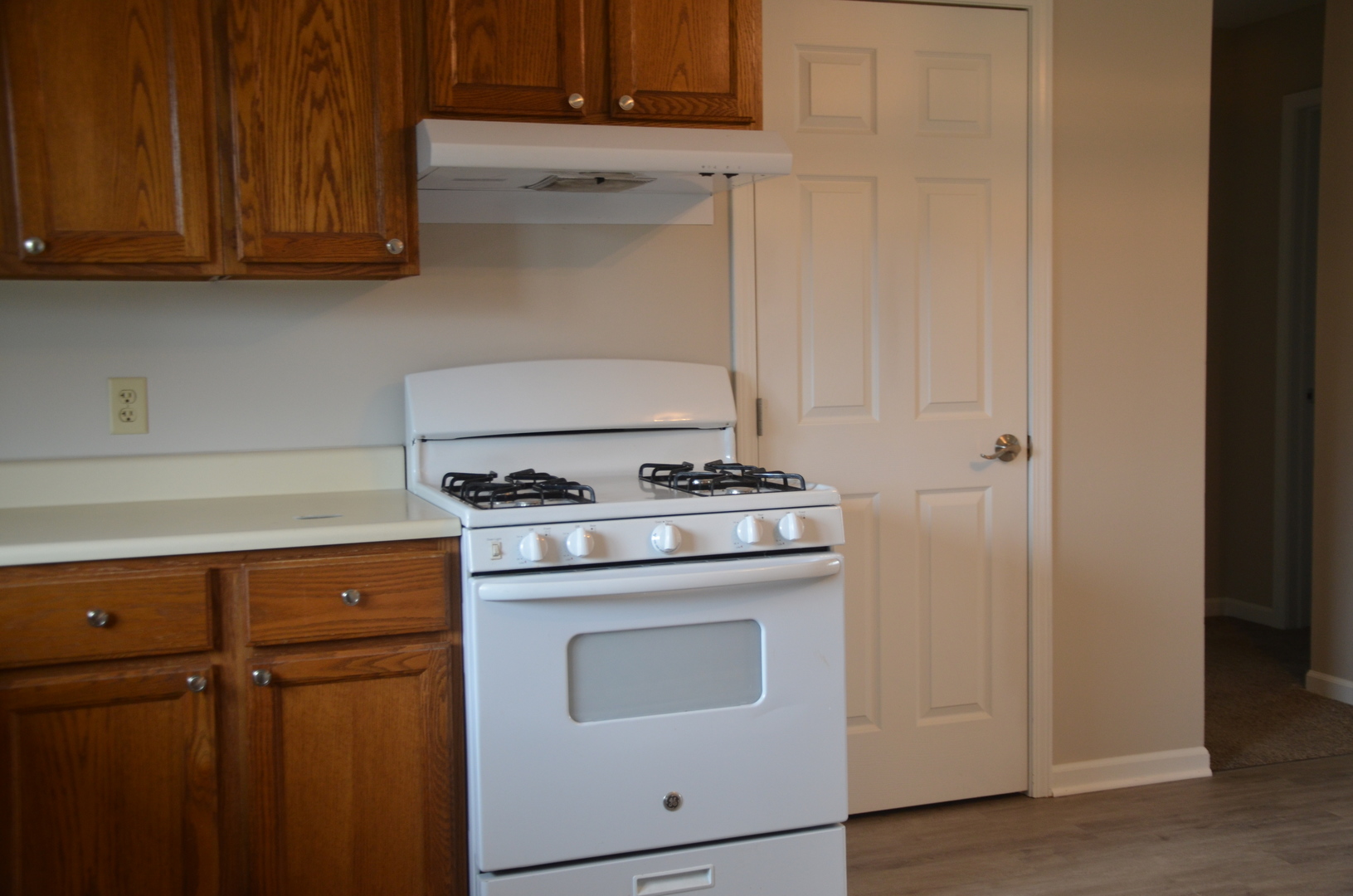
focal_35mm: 39
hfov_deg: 49.6
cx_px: 676
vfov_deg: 34.1
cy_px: 448
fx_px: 1463
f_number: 4
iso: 500
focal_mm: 26
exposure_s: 1/60
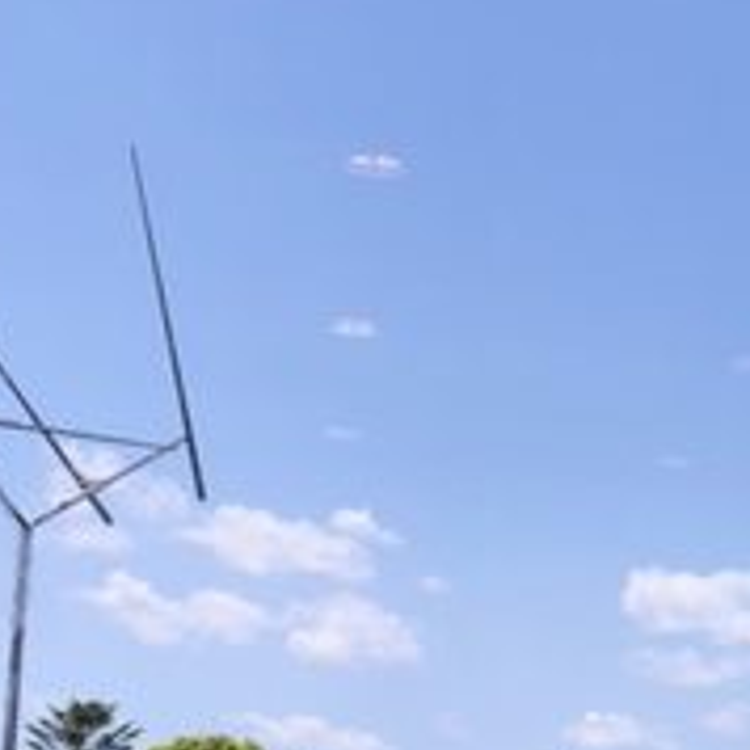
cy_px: 645
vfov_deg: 19.2
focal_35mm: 89
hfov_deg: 18.5
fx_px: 2182
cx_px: 889
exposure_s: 1/960
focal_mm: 3.99
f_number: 1.8
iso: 20
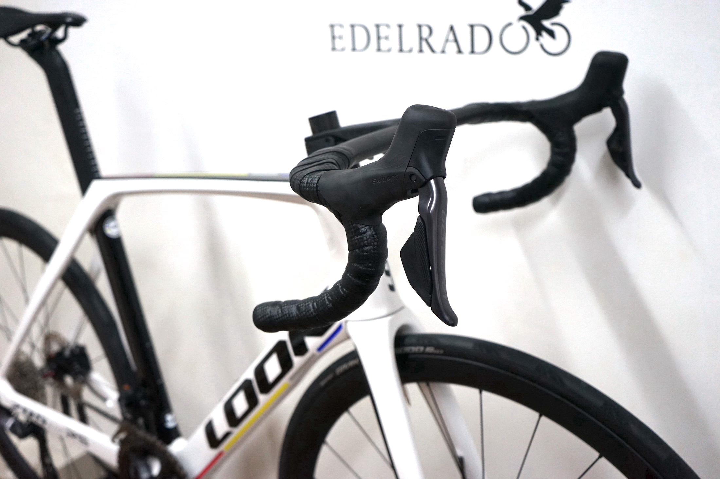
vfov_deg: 34.2
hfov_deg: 49.6
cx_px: 360
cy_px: 240
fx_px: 779
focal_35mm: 39
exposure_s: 1/160
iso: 2000
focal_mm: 39
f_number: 4.5
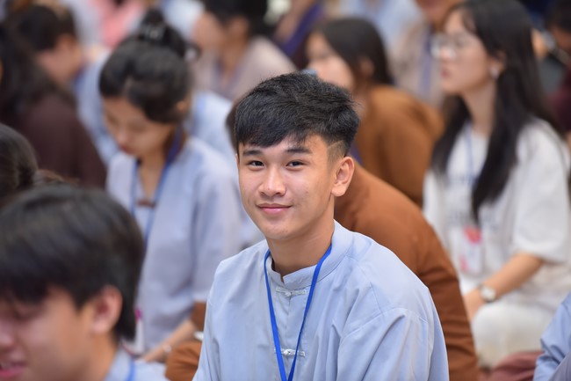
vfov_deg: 6.9
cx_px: 286
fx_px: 3171
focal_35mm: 200
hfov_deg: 10.3
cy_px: 190
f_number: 3.2
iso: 1000
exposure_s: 1/125
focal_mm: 200
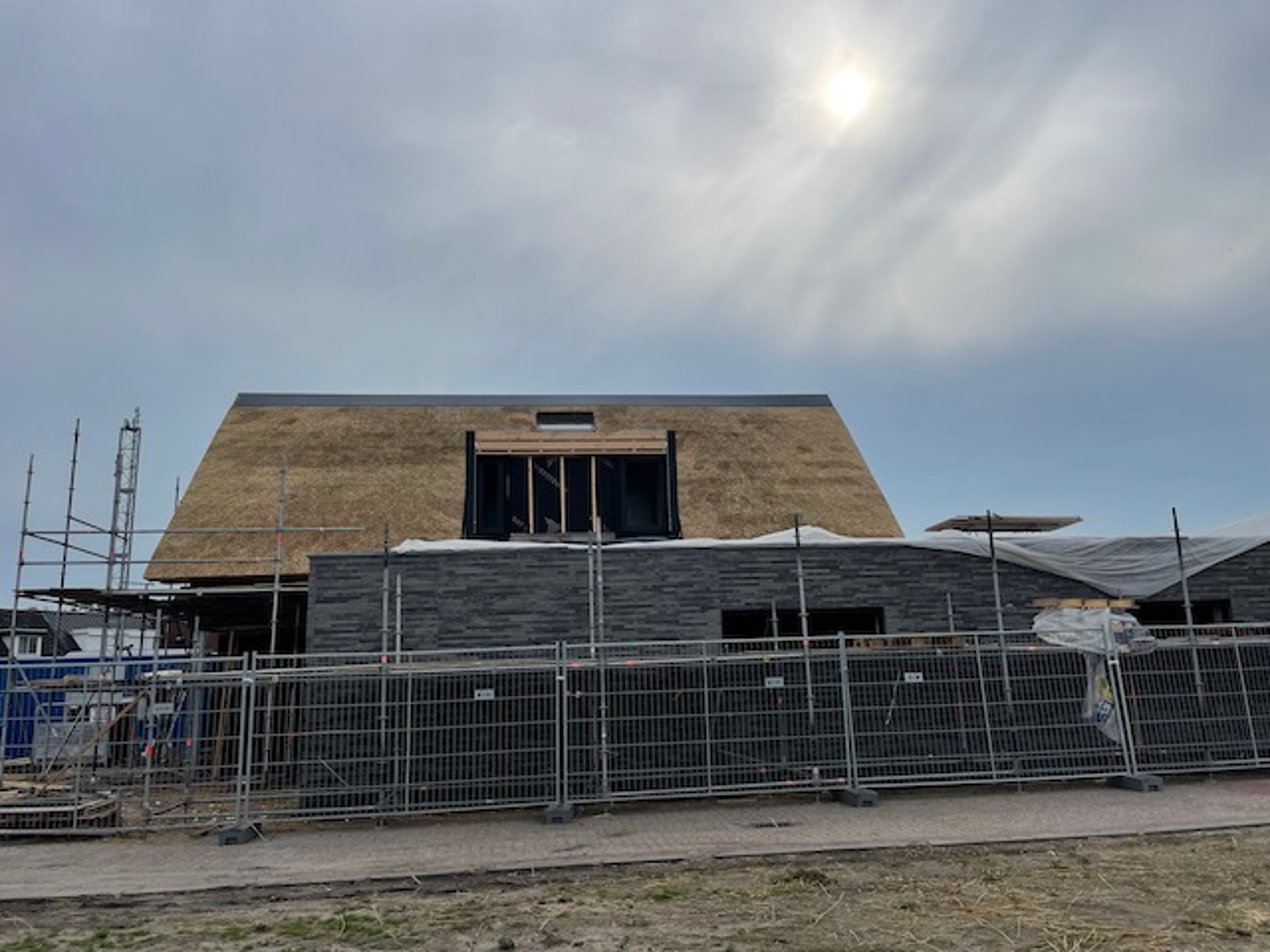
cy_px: 476
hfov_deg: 67.3
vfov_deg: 53.1
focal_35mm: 26
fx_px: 954
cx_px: 635
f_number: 1.6
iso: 32
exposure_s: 1/6897
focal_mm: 4.2
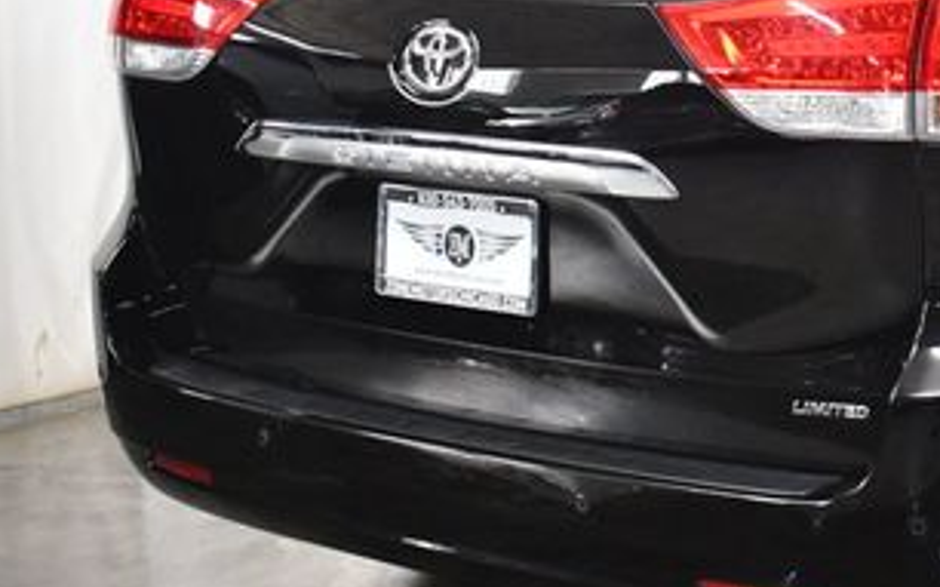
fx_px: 2407
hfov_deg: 21.3
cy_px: 86
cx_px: 952
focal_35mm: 94
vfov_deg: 13.8
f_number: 3.8
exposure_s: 1/125
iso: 1400
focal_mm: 22
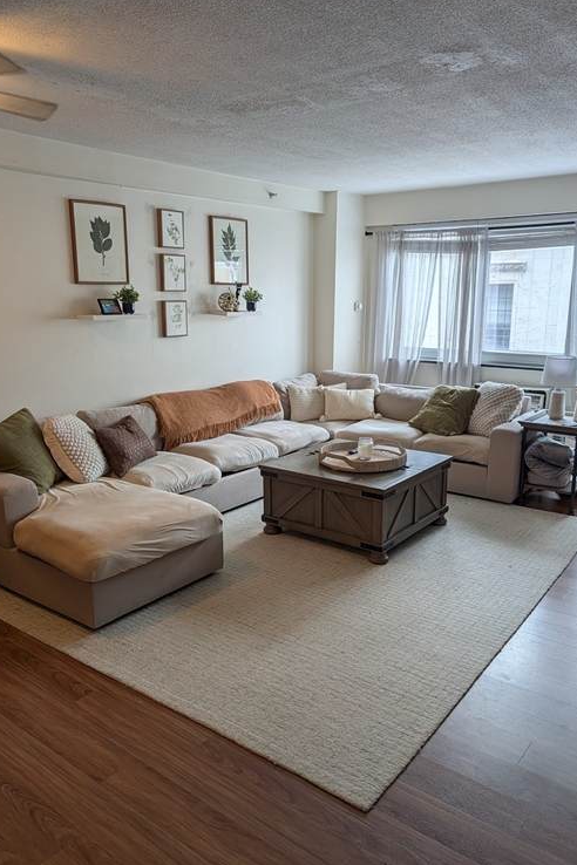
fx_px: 625
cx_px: 286
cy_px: 437
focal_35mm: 26
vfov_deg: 69.4
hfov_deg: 49.6
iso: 19
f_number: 1.68
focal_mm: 6.9
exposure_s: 1/244
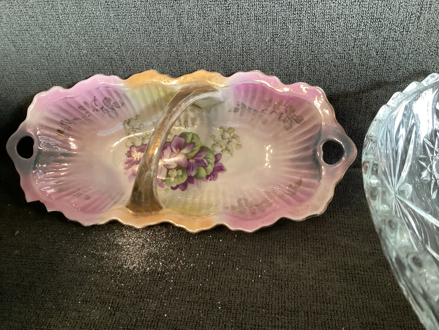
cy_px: 165
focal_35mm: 31
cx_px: 220
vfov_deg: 45.4
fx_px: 393
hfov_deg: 58.3
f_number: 2.4
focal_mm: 3.3
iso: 320
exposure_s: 1/60
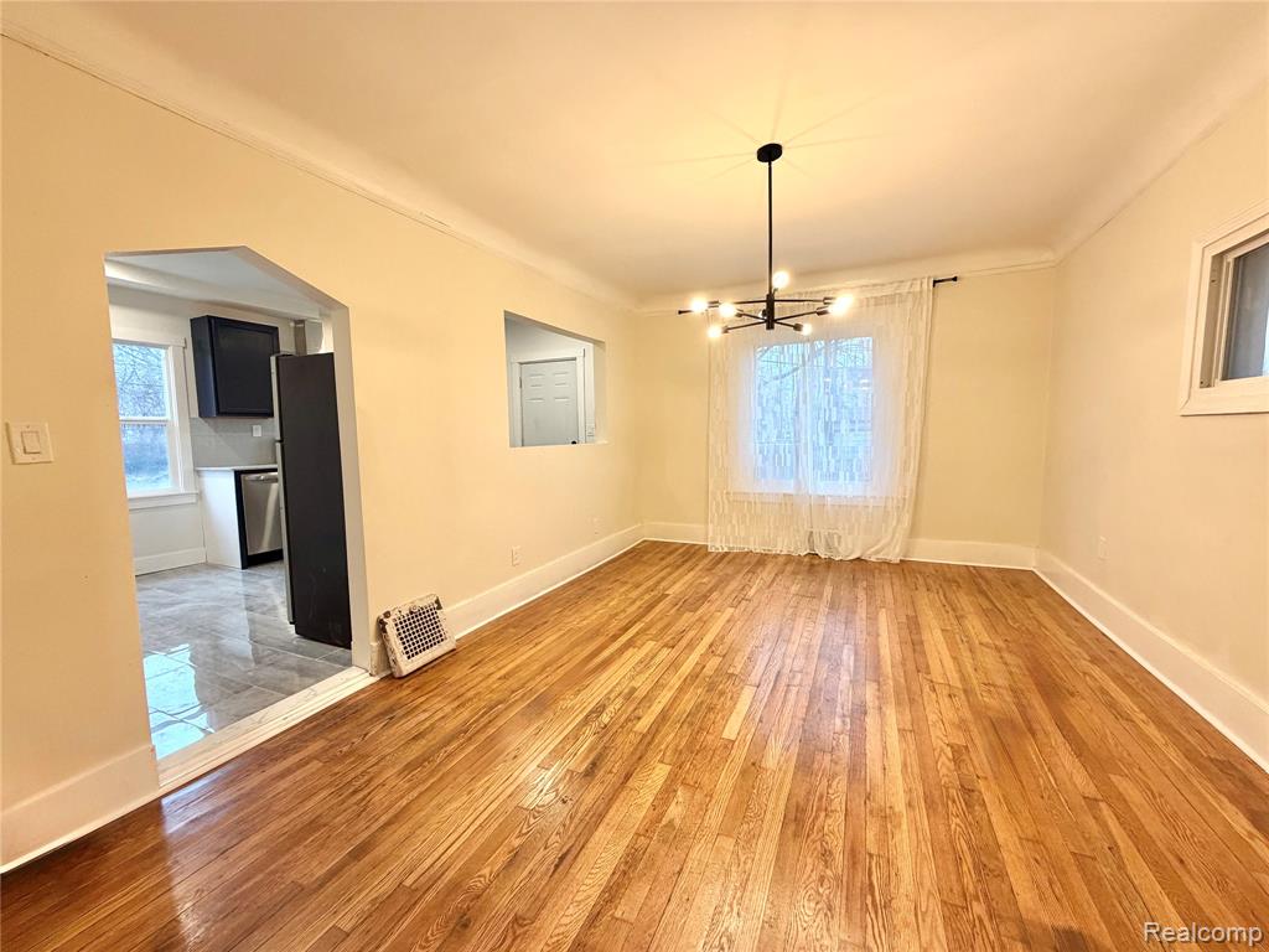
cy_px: 476
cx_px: 634
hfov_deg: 102.1
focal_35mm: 14
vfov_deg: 85.7
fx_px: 513
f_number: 2.2
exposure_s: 1/120
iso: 200
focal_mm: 2.22
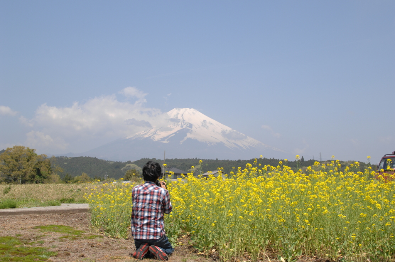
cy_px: 131
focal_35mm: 52
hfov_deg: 37.9
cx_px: 198
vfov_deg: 25.7
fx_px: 575
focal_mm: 35
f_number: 10
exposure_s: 1/400
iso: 200
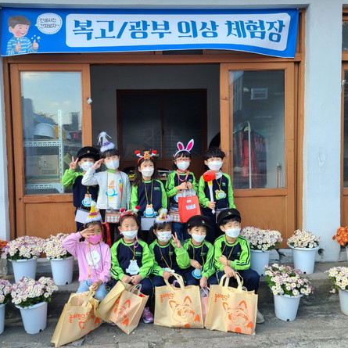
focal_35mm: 31
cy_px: 174
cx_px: 153
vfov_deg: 52.5
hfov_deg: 52.4
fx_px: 353
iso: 40
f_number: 1.8
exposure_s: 1/406
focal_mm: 5.4
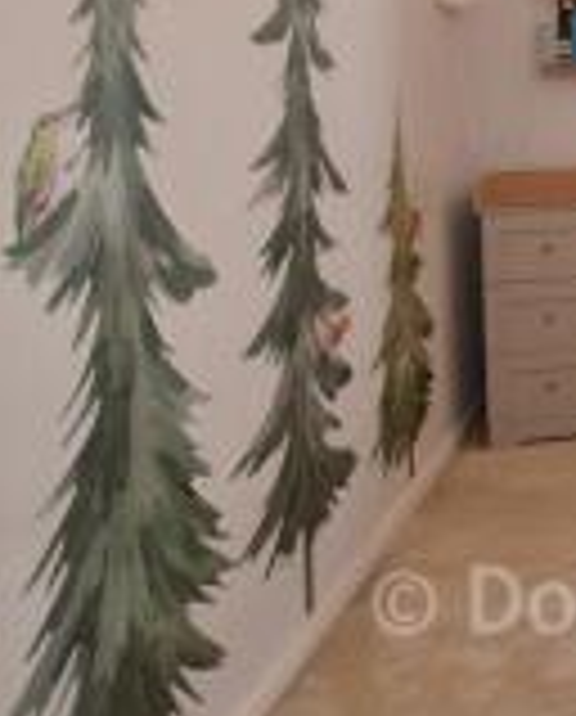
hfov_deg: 21.3
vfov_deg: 41.2
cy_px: 110
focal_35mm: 42
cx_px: 1066
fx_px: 892
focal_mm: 10
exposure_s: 1.6
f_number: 8
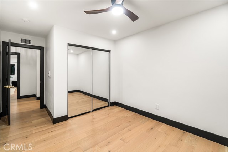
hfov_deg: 100.4
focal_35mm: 15
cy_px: 76
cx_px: 114
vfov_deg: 77.3
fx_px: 95
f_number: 7.1
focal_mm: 10
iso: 320
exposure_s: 1/6
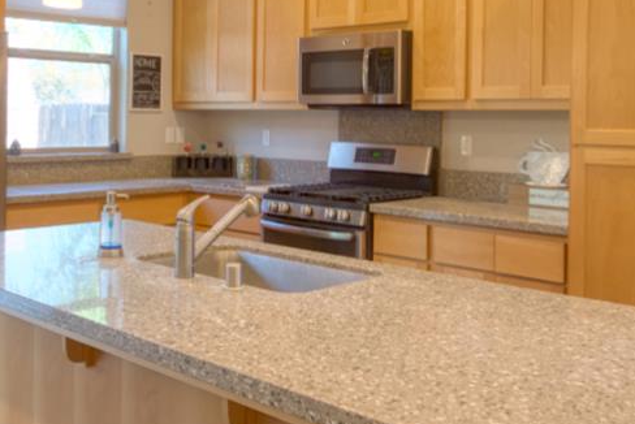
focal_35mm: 43
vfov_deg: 31.0
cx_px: 308
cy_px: 137
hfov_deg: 45.4
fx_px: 759
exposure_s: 1/10
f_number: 10
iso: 400
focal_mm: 14
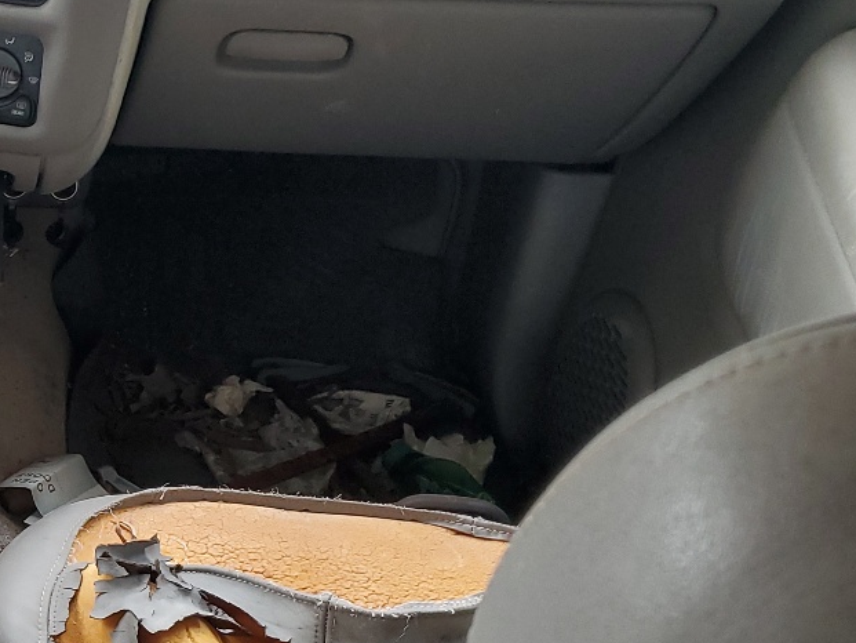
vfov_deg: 21.9
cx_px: -141
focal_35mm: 67
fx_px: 1657
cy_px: 407
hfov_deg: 26.2
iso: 65
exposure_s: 1/60.2
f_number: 1.5
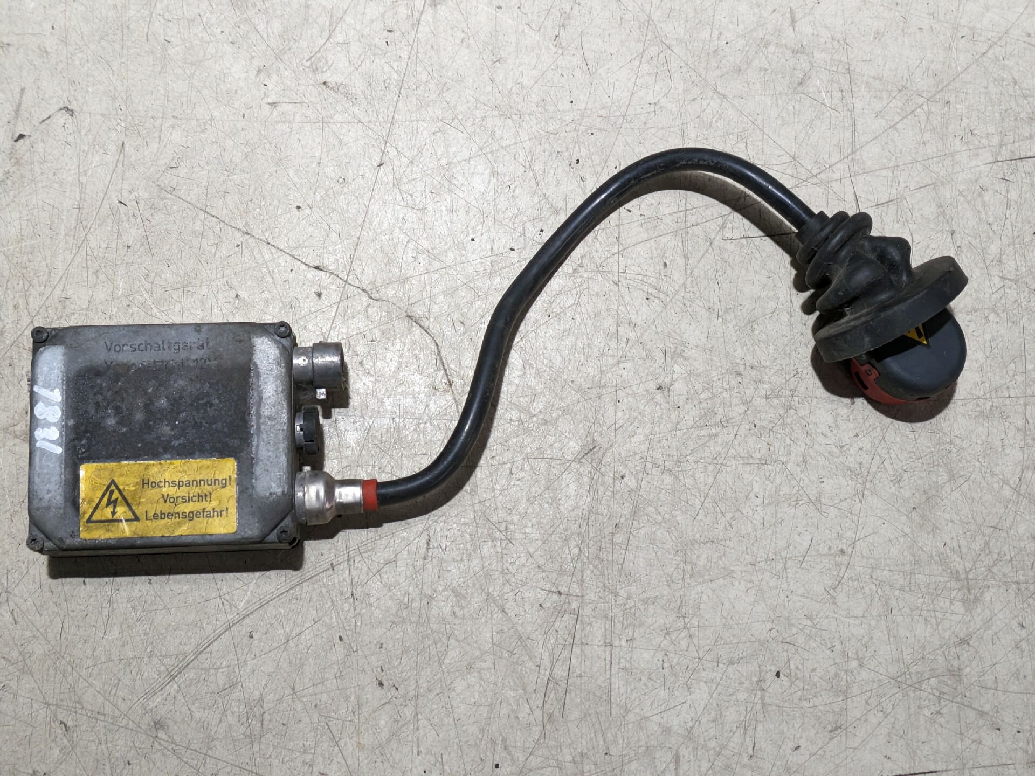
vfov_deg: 28.6
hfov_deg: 37.5
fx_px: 1525
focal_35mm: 51
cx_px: 518
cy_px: 388
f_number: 1.89
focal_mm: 5.43
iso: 97
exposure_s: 1/33.3
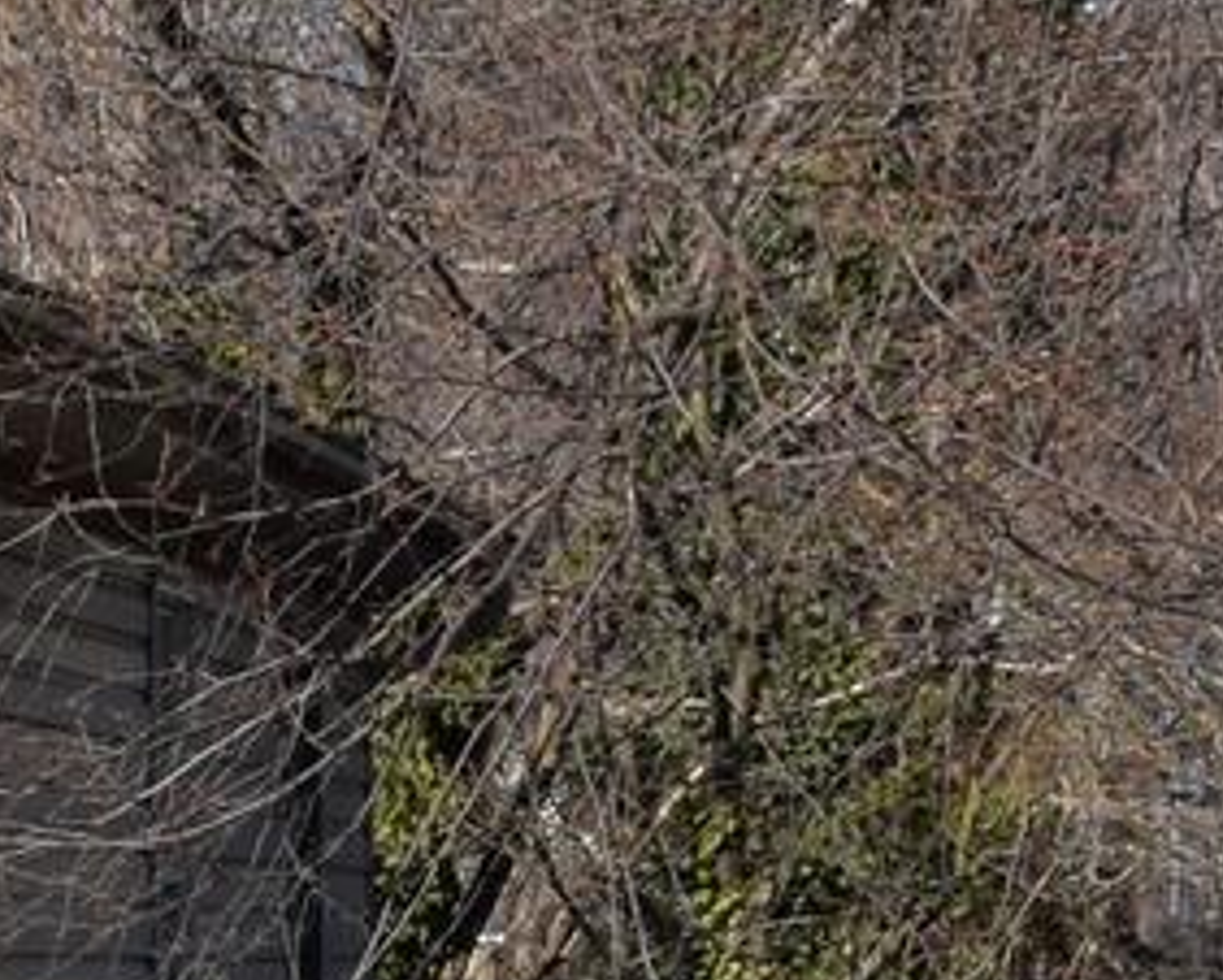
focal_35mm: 316
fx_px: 11460
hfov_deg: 5.7
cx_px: -2411
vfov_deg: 4.9
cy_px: 1568
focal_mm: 31
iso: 200
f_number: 10
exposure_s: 1/400
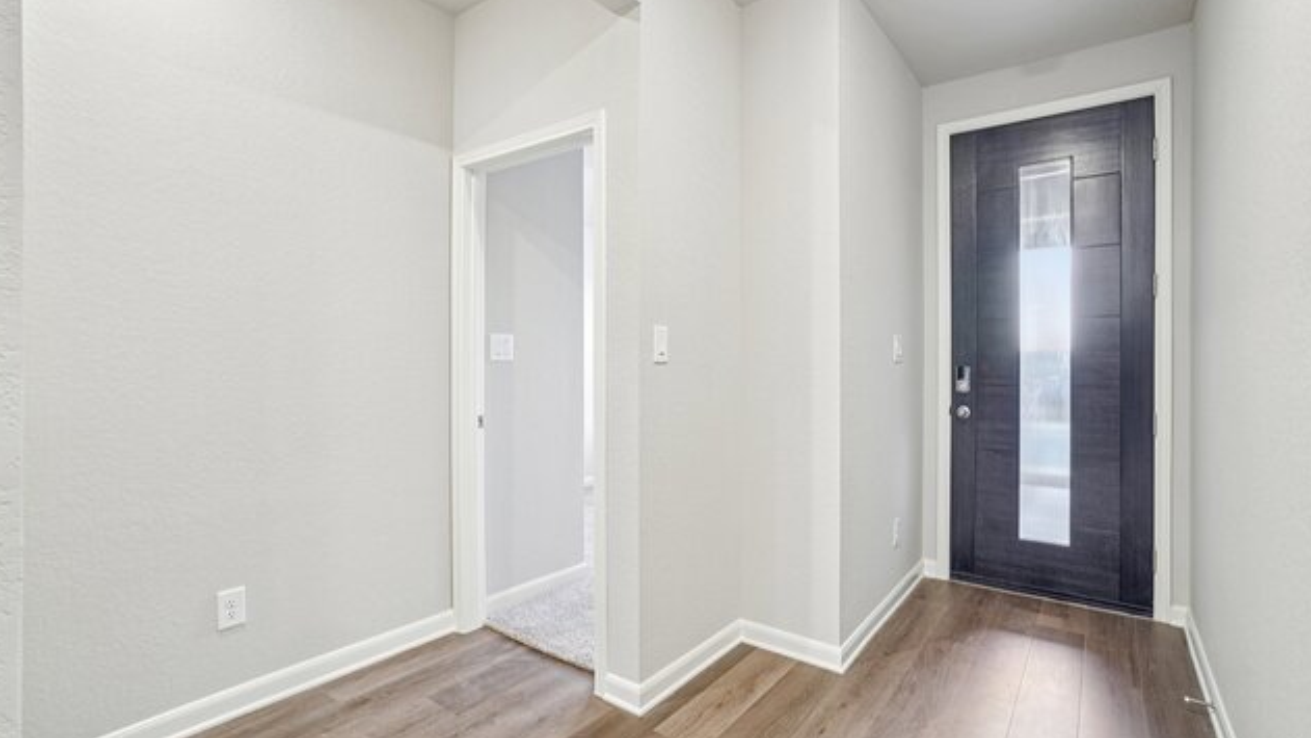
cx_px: 654
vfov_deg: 63.9
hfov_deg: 95.9
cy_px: 363
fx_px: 591
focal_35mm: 17
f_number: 8
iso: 400
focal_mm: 16
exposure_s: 1/6
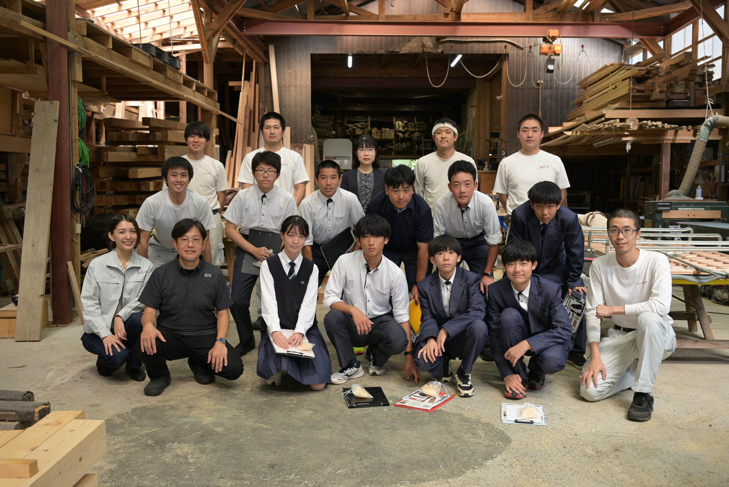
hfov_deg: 55.1
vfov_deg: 38.4
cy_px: 244
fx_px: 699
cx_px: 364
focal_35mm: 34
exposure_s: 1/80
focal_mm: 34.5
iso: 160
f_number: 4.5
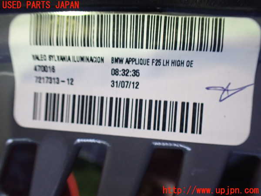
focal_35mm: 30
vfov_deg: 46.8
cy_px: 98
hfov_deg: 60.0
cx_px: 130
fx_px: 226
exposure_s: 1/50
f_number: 2.3
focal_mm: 5.4
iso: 800
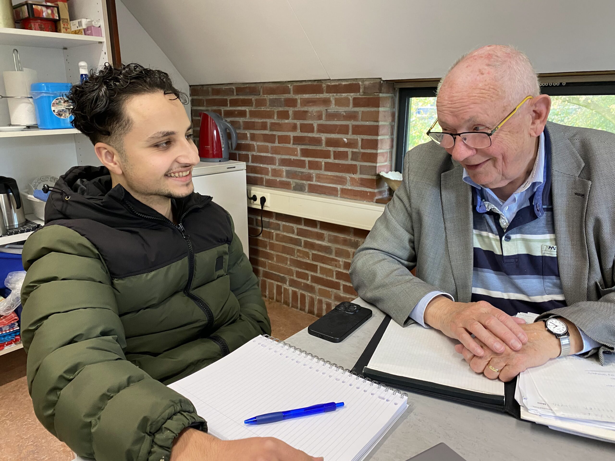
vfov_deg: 53.1
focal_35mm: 26
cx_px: 308
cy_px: 230
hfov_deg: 67.3
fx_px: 462
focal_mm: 4.25
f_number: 1.8
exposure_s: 1/50
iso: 200
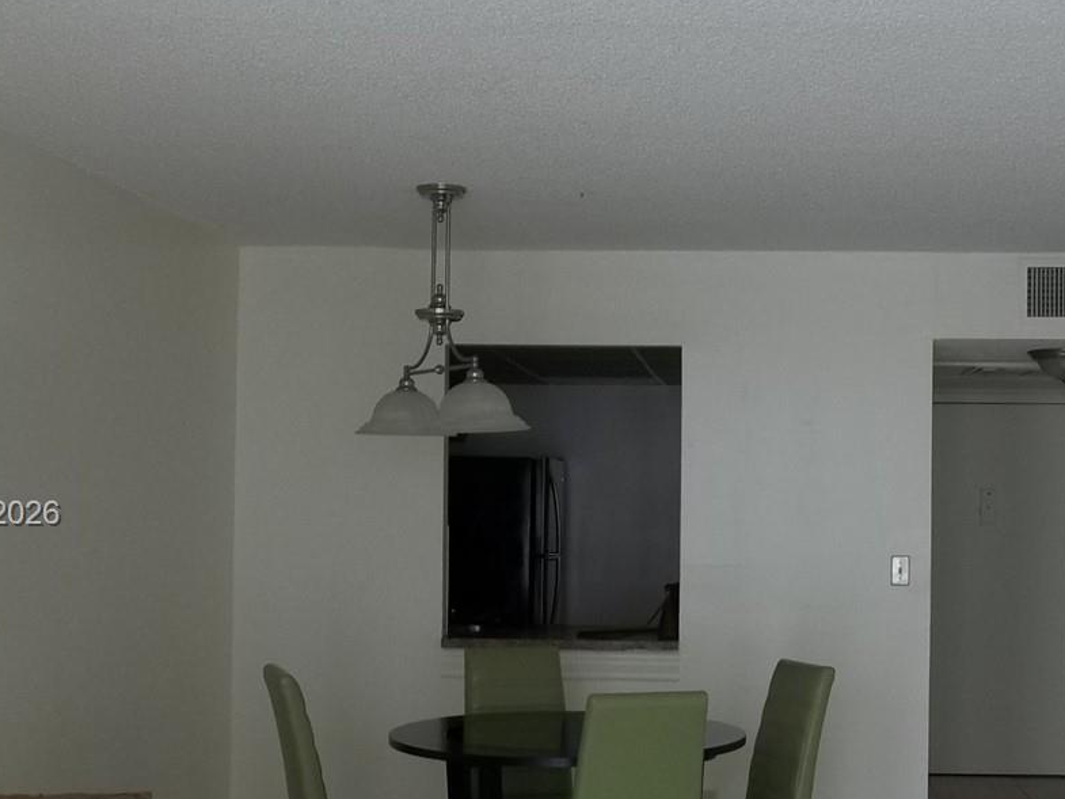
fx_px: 1692
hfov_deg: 34.6
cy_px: 515
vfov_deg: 26.5
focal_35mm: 55
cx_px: 723
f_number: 3.5
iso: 80
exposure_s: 1/80
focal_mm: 4.9
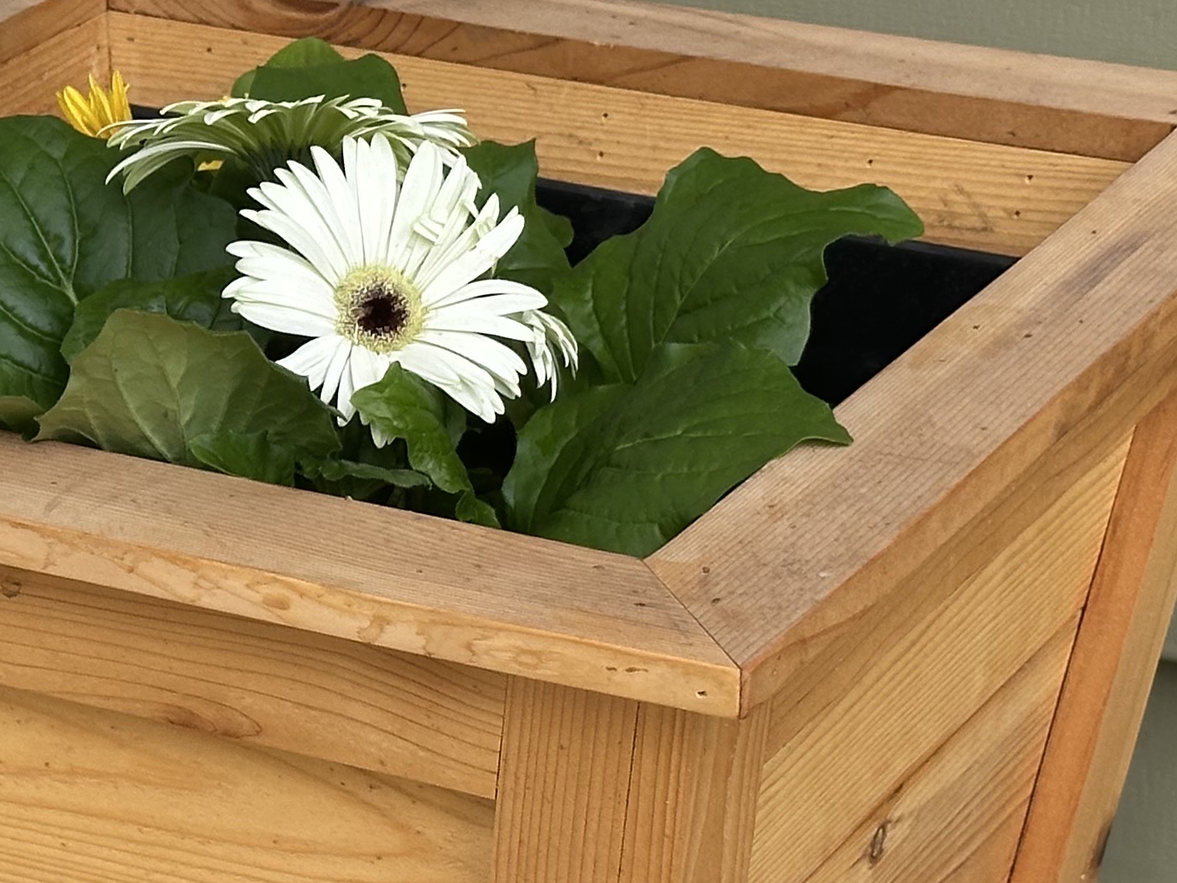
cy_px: 716
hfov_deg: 14.3
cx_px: 230
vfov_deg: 10.8
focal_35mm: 137
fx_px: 4659
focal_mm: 6.86
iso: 64
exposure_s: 1/364
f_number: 1.78
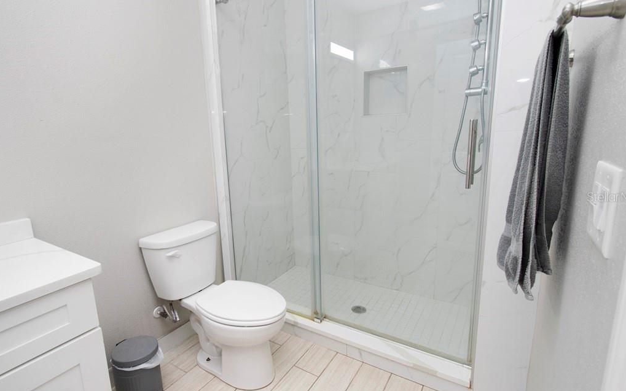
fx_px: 307
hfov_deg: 90.7
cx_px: 276
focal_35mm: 18
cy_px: 196
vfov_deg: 65.0
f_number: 4.5
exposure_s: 1/60
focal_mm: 10
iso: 900
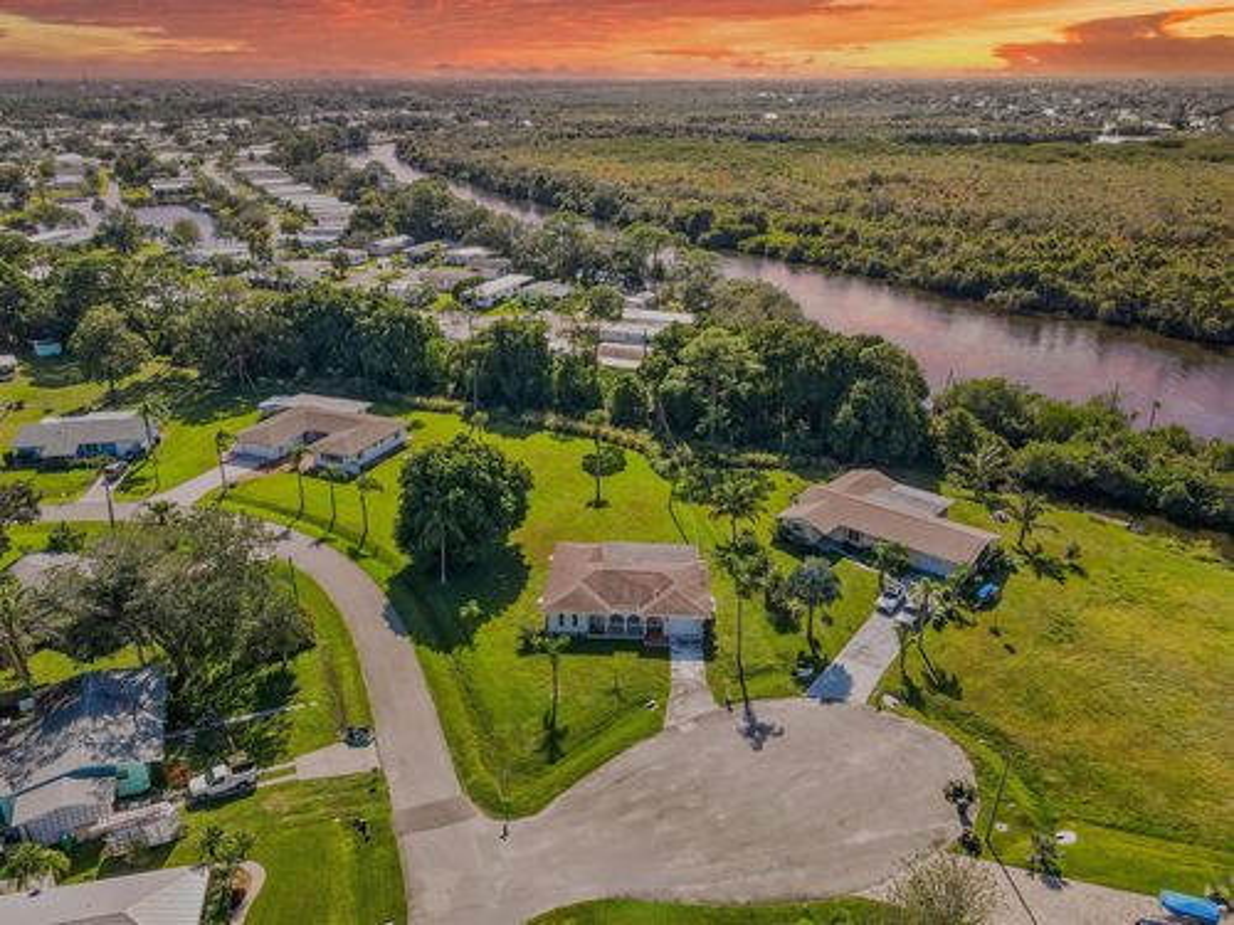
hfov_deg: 71.6
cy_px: 462
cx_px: 617
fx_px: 856
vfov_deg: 56.8
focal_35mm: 24
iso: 100
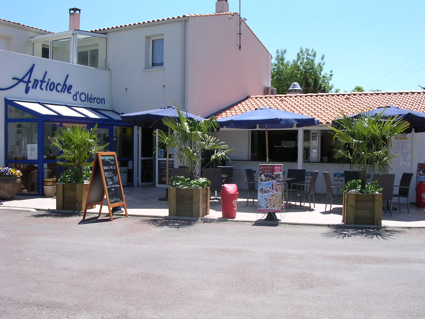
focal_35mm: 38
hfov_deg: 49.0
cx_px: 212
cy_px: 160
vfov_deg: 37.7
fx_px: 467
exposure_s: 1/246
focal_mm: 5.8
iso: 100
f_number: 5.6
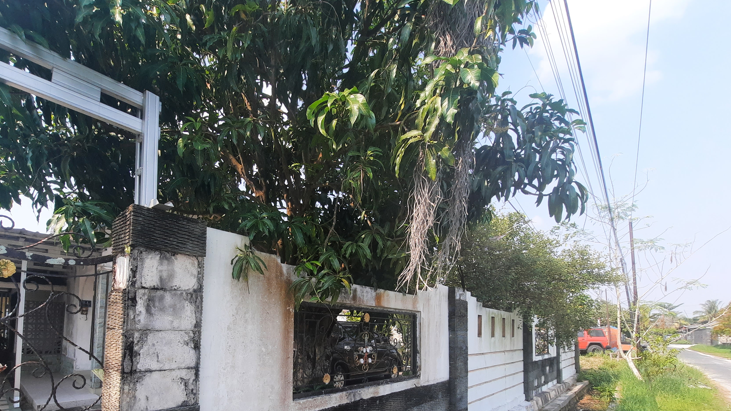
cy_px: 303
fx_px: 330
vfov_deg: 60.8
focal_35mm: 17
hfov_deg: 95.1
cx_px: 306
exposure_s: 1/637
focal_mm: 1.74
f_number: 2.2
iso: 40
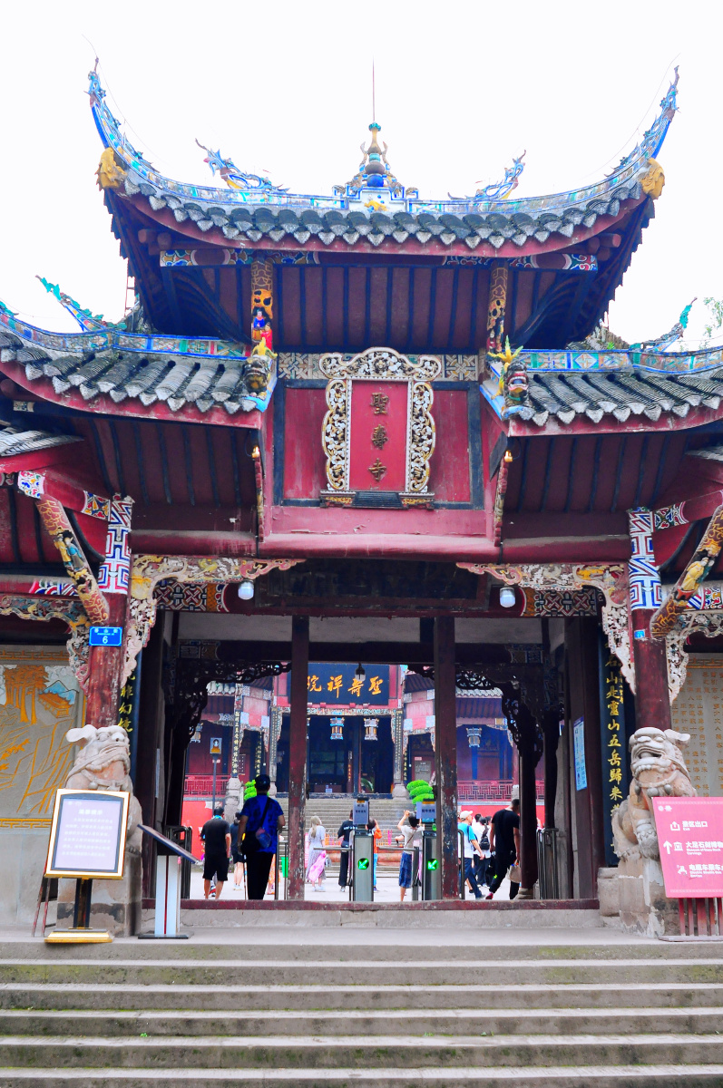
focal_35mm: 36
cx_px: 362
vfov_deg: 53.2
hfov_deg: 36.8
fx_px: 1087
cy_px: 544
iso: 800
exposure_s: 1/400
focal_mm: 24
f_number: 5
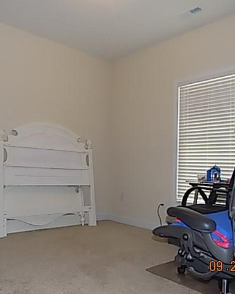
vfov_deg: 57.1
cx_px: 96
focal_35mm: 31
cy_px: 150
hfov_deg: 46.9
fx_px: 269
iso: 200
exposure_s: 1/30
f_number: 3.1
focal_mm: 4
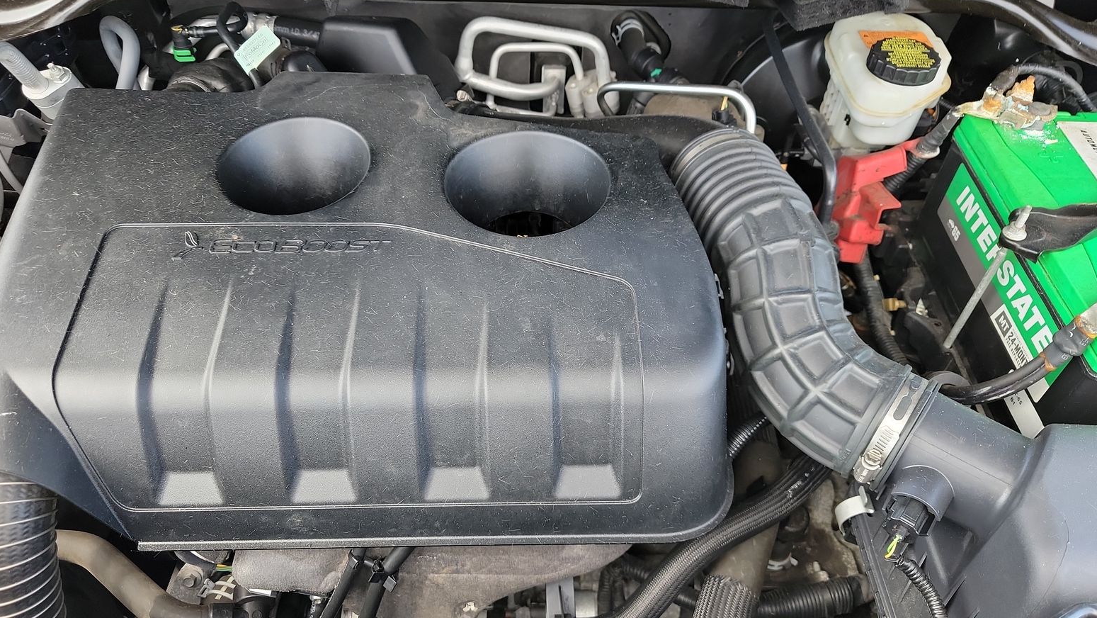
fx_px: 786
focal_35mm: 27
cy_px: 352
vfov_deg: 42.8
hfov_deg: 69.8
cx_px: 553
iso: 115
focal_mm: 6.7
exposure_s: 1/59
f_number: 1.8
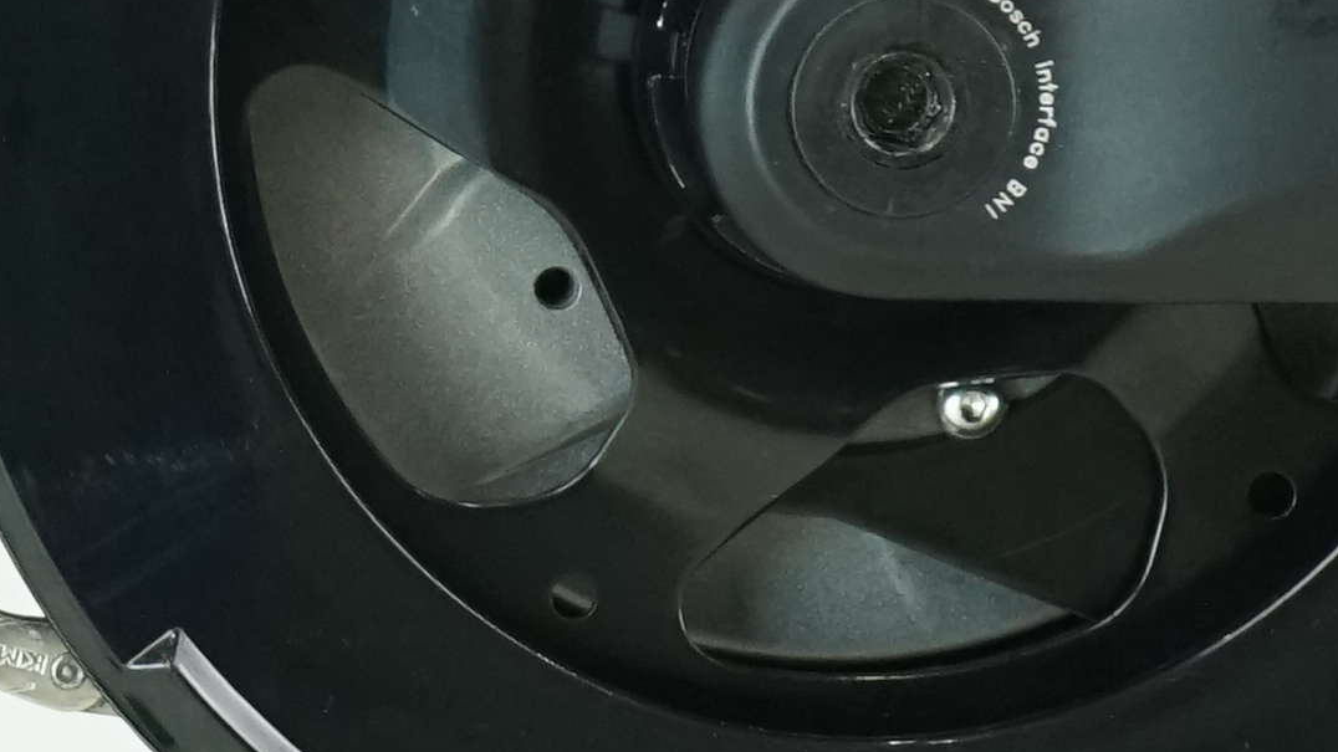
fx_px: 12842
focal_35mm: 362
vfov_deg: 3.4
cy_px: 102
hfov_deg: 5.9
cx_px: -735
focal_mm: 62
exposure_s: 1/200
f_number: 5.6
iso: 1600
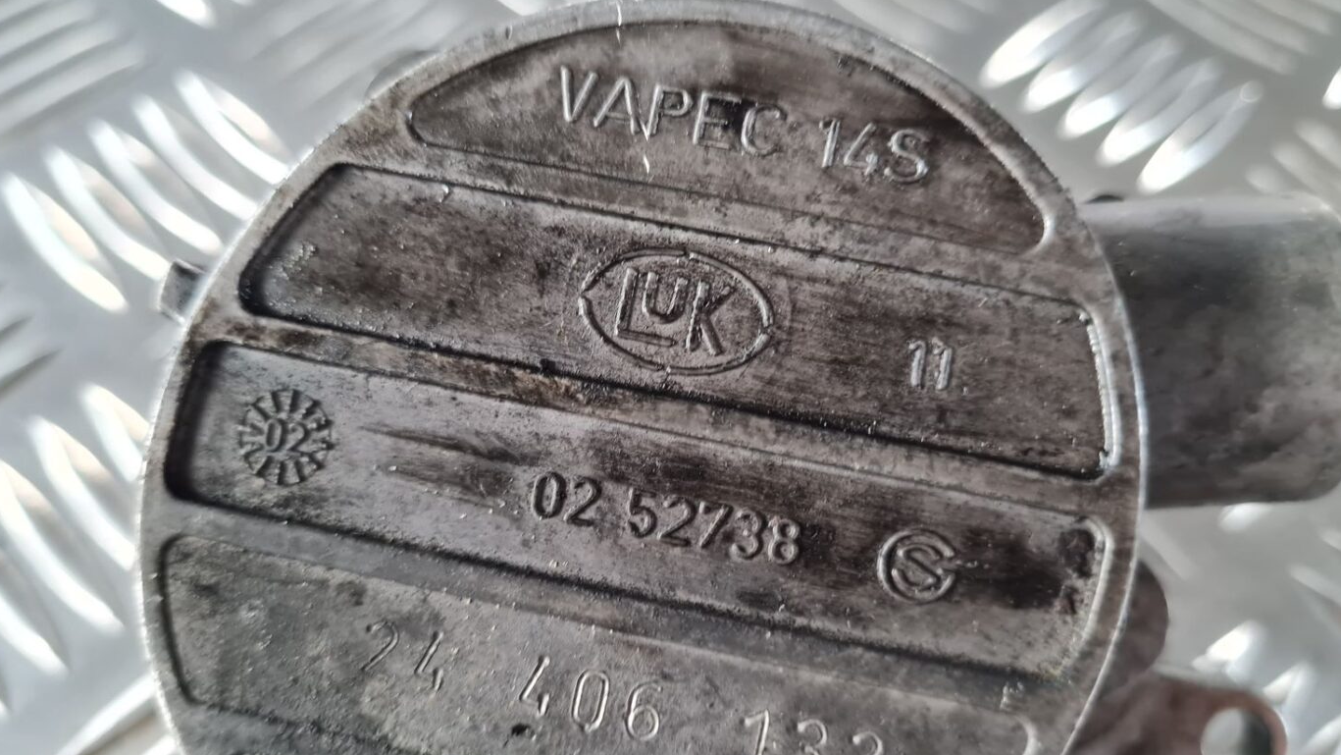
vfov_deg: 40.1
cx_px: 659
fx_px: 1031
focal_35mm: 29
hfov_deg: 66.1
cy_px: 431
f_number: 1.8
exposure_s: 1/50
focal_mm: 5.4
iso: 400
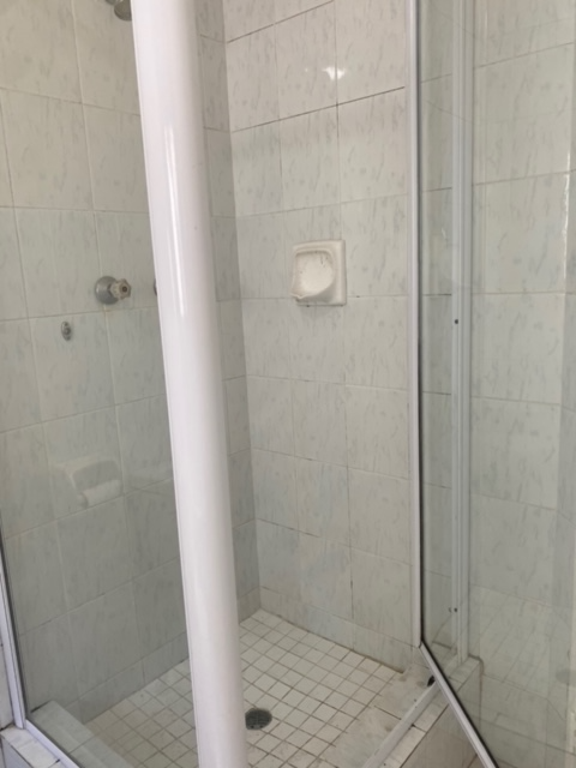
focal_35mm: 26
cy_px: 384
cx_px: 288
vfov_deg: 67.3
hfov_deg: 53.1
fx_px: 577
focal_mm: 4.25
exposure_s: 1/121
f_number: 1.8
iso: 100
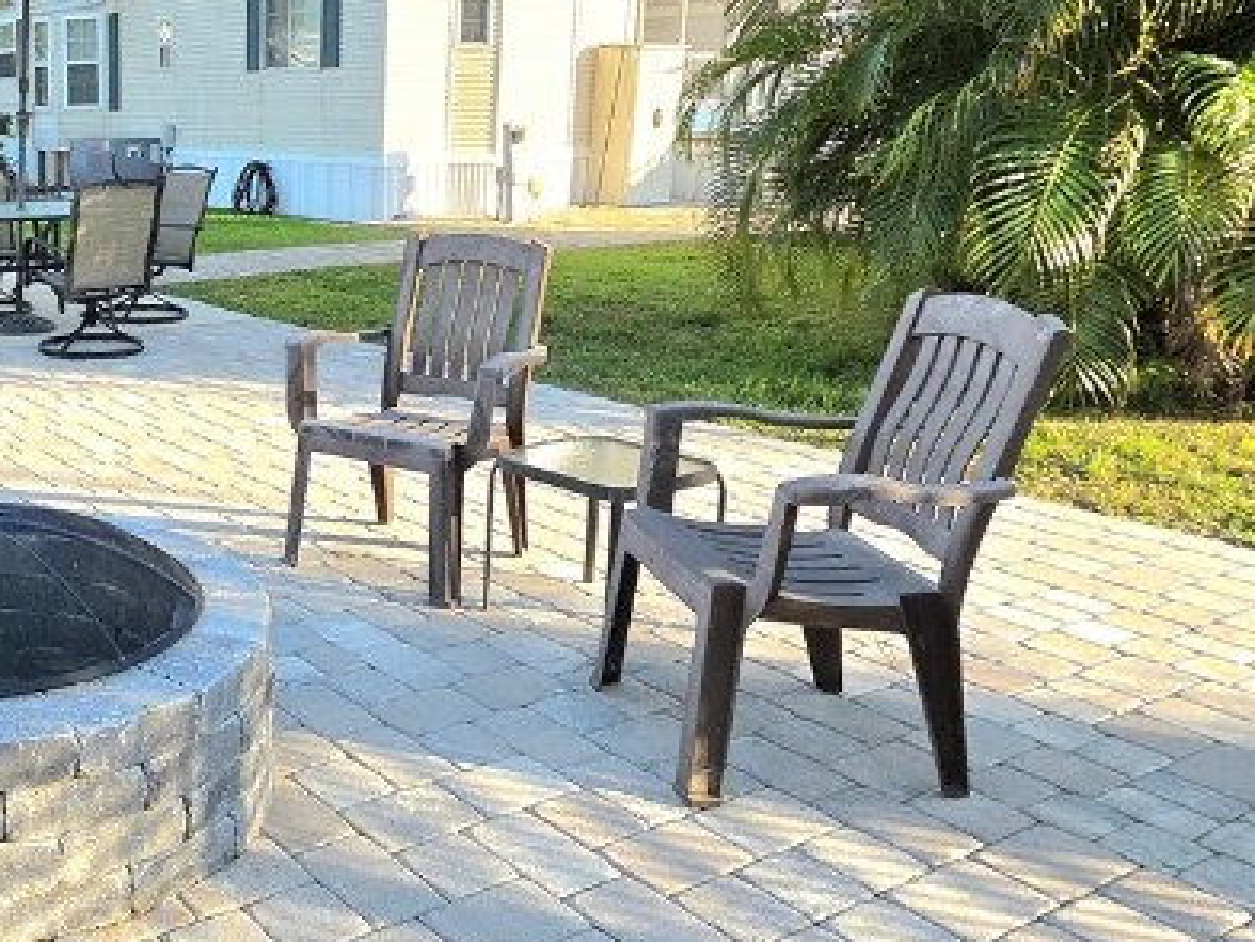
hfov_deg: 47.4
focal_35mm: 34
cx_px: 83
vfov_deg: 41.7
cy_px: 394
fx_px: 1233
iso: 40
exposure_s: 1/909
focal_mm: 2.2
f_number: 1.9
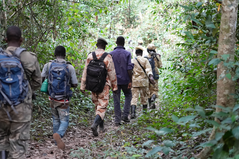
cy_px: 80
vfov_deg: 13.3
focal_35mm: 103
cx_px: 120
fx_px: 684
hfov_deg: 19.8
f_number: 4
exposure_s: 1/160
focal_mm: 103
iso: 8000
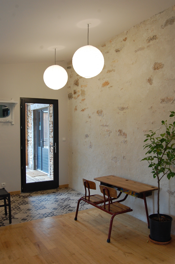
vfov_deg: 57.3
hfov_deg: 39.9
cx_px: 88
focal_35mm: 33
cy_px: 132
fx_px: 241
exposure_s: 1/25
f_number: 7.1
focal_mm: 22
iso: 800
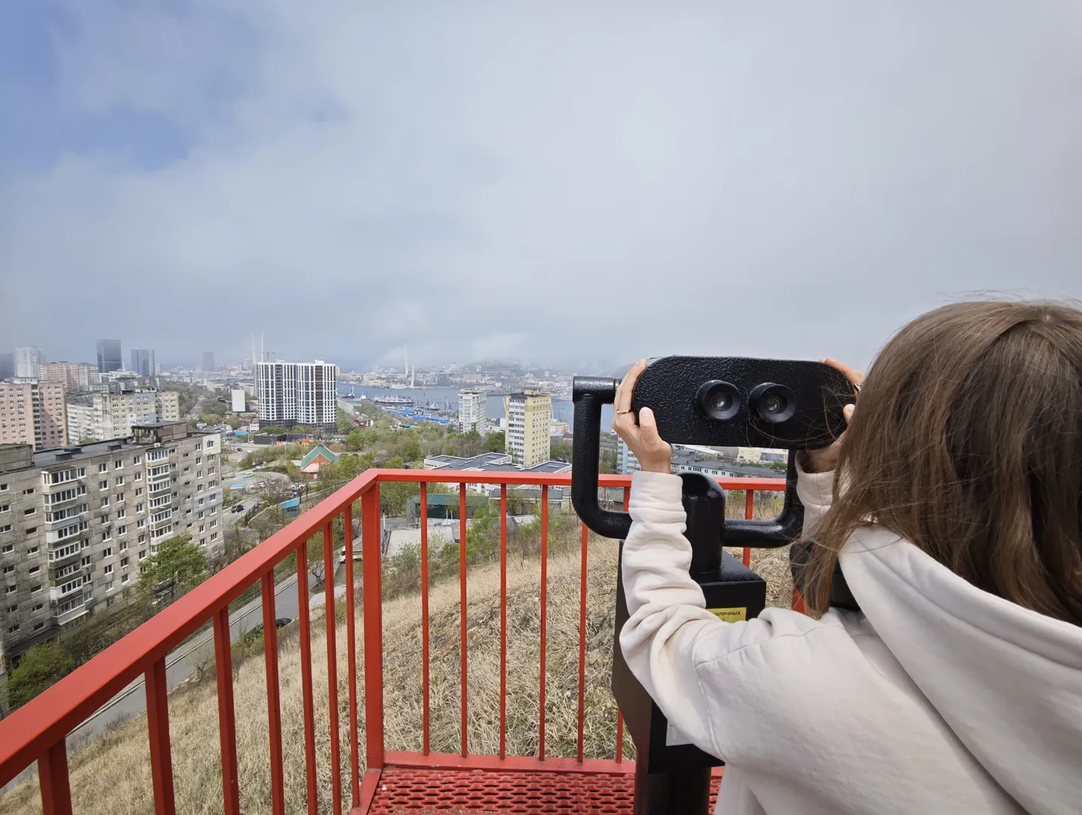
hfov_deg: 102.0
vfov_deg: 85.8
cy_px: 408
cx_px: 541
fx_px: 438
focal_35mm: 14
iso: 50
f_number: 2.2
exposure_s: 1/520
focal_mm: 2.16
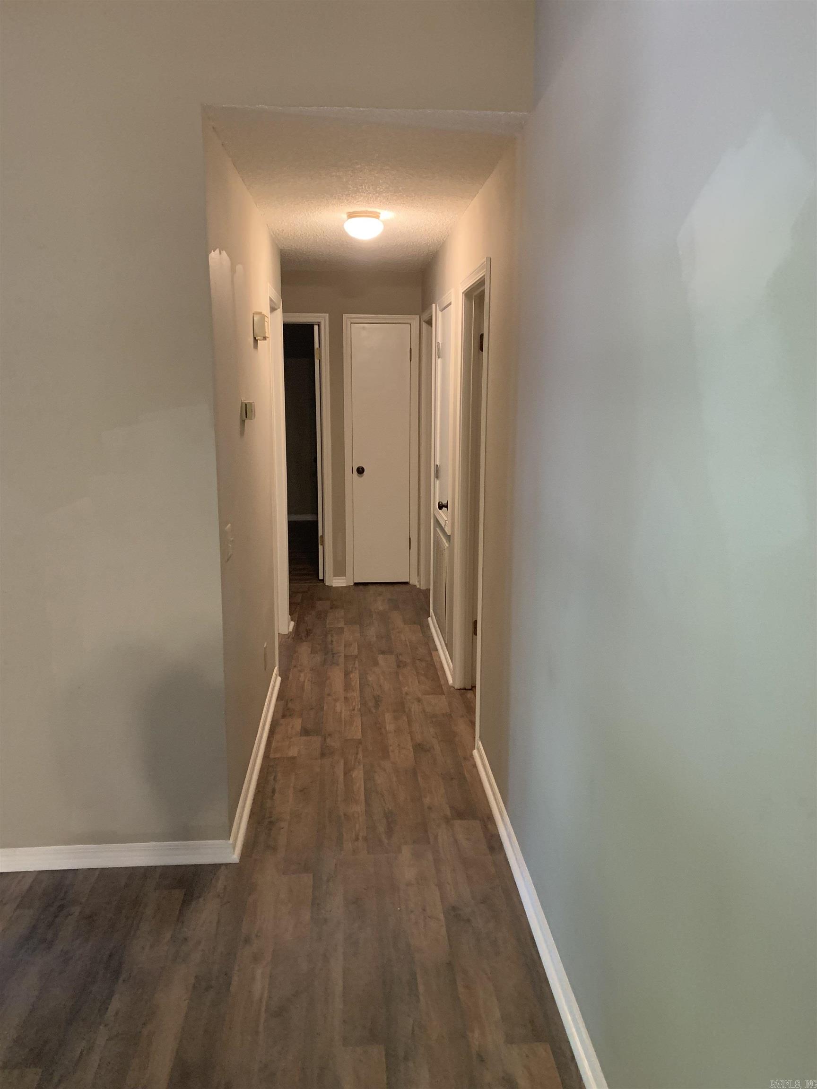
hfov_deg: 53.1
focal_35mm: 26
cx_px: 408
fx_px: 818
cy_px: 544
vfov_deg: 67.3
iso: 640
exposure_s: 1/30
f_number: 1.8
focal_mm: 4.25
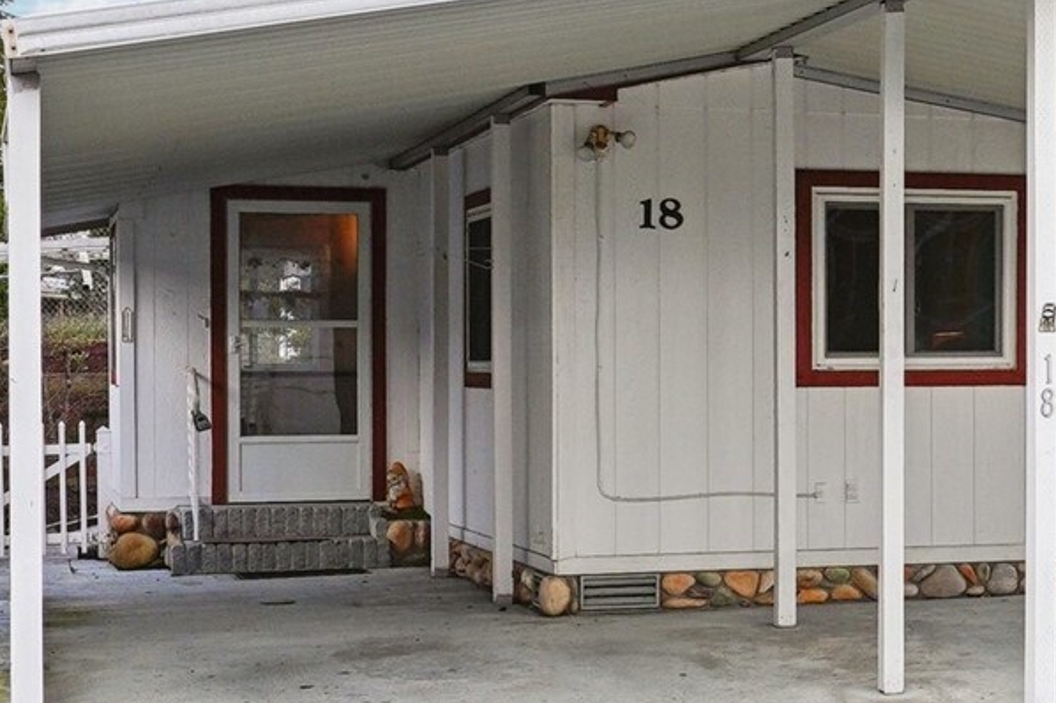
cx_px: 1403
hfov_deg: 20.9
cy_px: 344
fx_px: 2580
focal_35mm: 88
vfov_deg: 15.5
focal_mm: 21
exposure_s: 1/125
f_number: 8
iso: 160
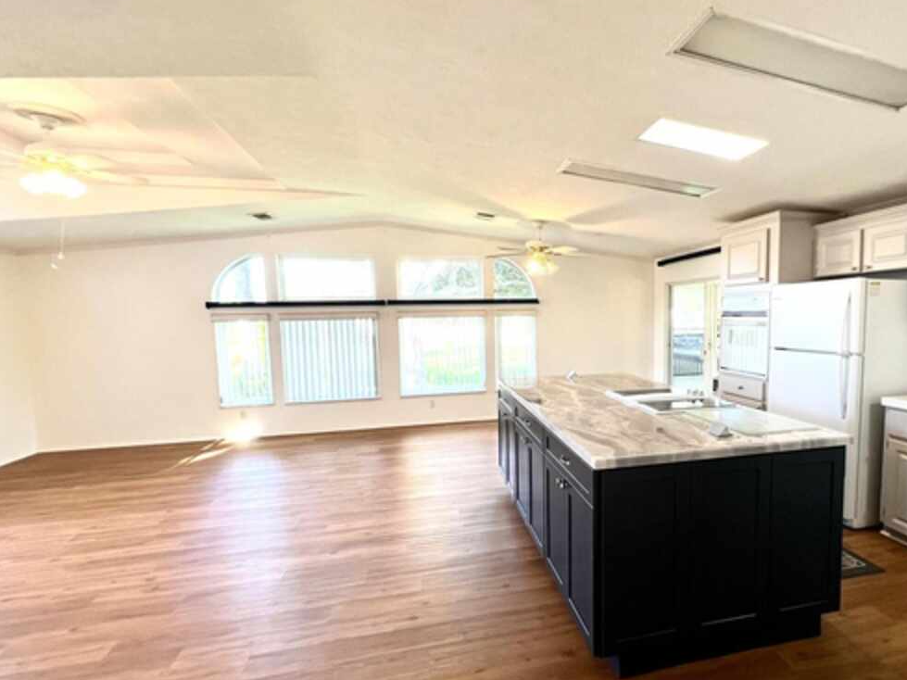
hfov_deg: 89.8
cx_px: 547
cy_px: 356
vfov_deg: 74.7
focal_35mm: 17
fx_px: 445
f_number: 1.8
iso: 200
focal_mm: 1.57
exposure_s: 1/120
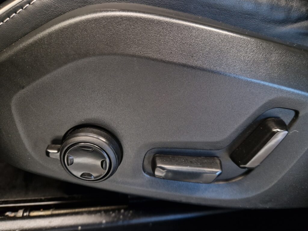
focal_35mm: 23
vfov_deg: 58.9
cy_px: 116
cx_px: 154
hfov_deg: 73.9
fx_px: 205
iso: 250
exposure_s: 1/56
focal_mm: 5.4
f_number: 1.8
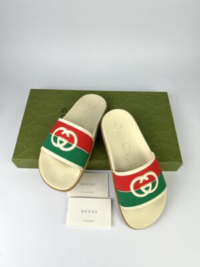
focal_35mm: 26
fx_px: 200
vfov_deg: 67.3
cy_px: 134
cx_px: 100
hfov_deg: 53.1
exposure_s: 1/366
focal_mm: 5.7
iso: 50
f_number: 1.5
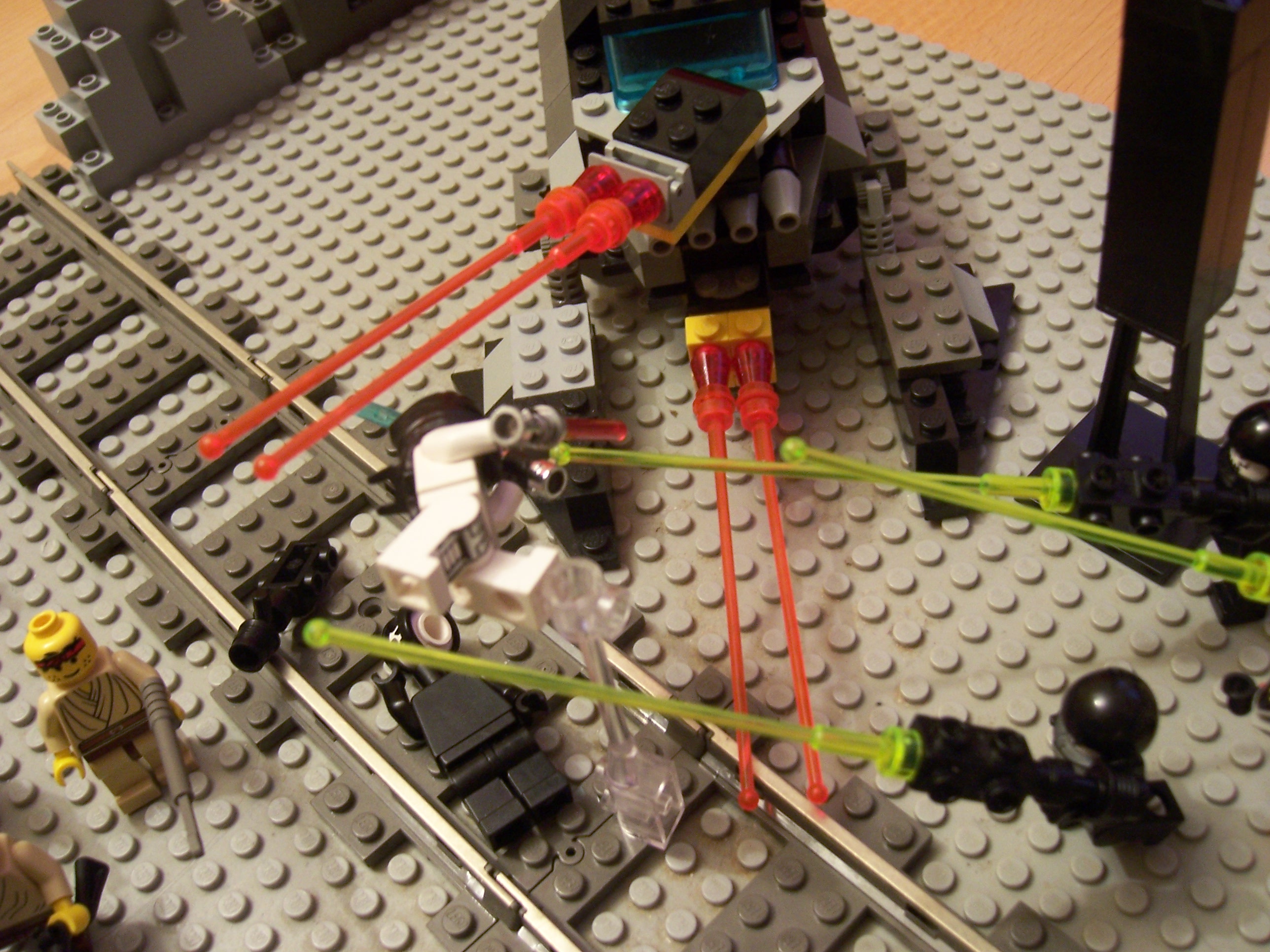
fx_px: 1321
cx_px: 635
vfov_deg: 39.7
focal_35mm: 36
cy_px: 476
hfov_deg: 51.4
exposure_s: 1/8
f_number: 2.8
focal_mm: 6.2
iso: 160
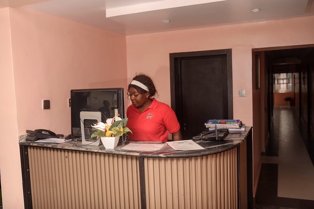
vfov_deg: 37.9
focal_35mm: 35
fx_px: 305
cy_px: 104
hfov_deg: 54.4
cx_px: 157
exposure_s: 1/200
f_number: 3.2
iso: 80
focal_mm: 35
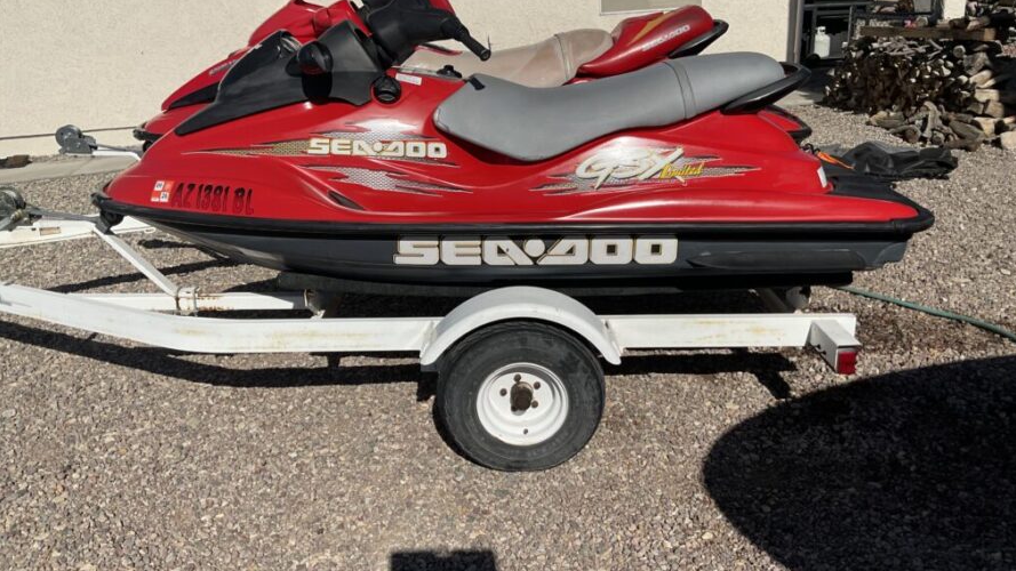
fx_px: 862
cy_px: 262
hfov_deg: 61.0
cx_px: 512
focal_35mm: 32
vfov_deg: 36.7
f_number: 1.8
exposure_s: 1/5814
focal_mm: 3
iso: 20
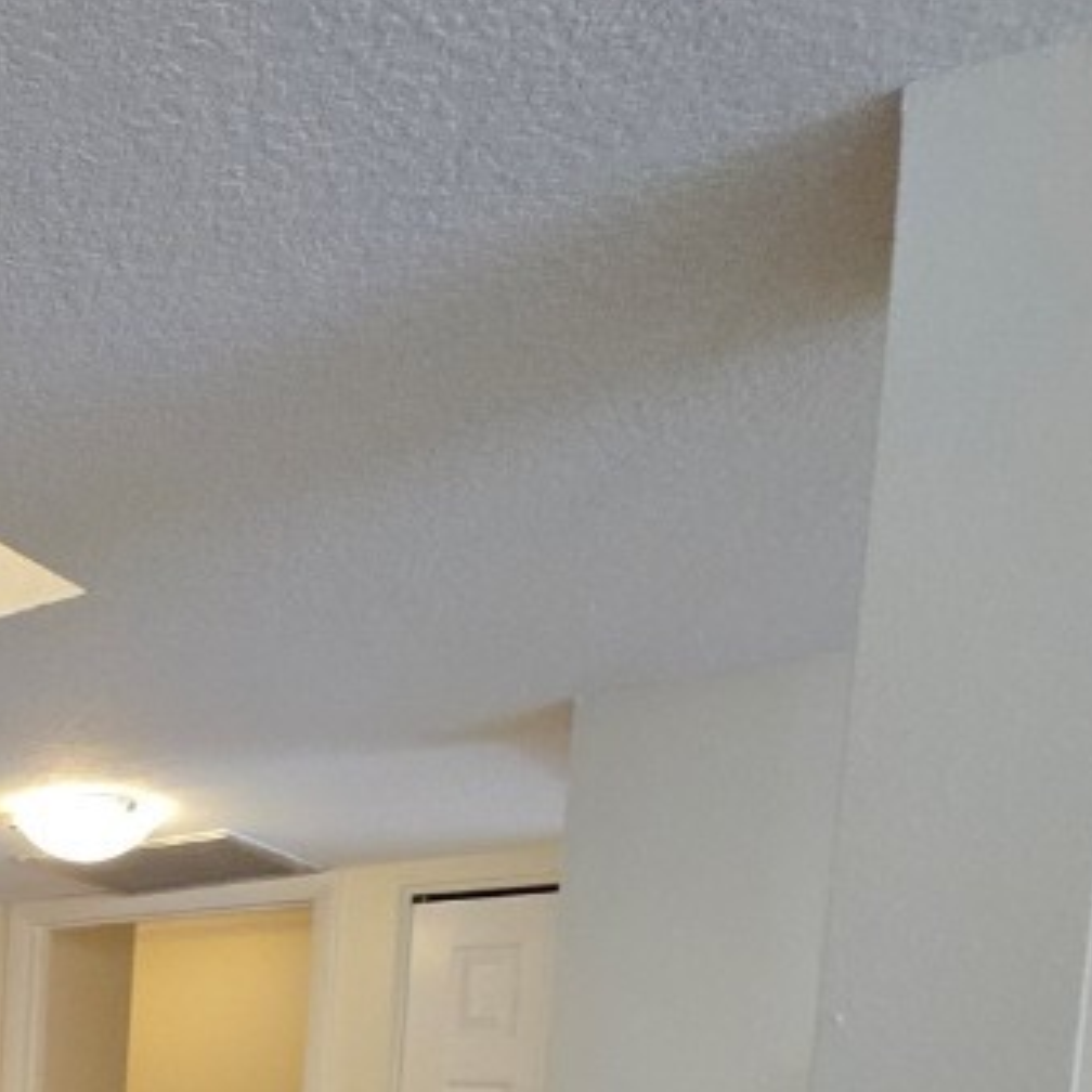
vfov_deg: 38.9
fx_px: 1249
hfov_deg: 35.4
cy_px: 1202
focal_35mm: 35
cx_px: -263
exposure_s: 1/60
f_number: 2.2
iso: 160
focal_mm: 2.2
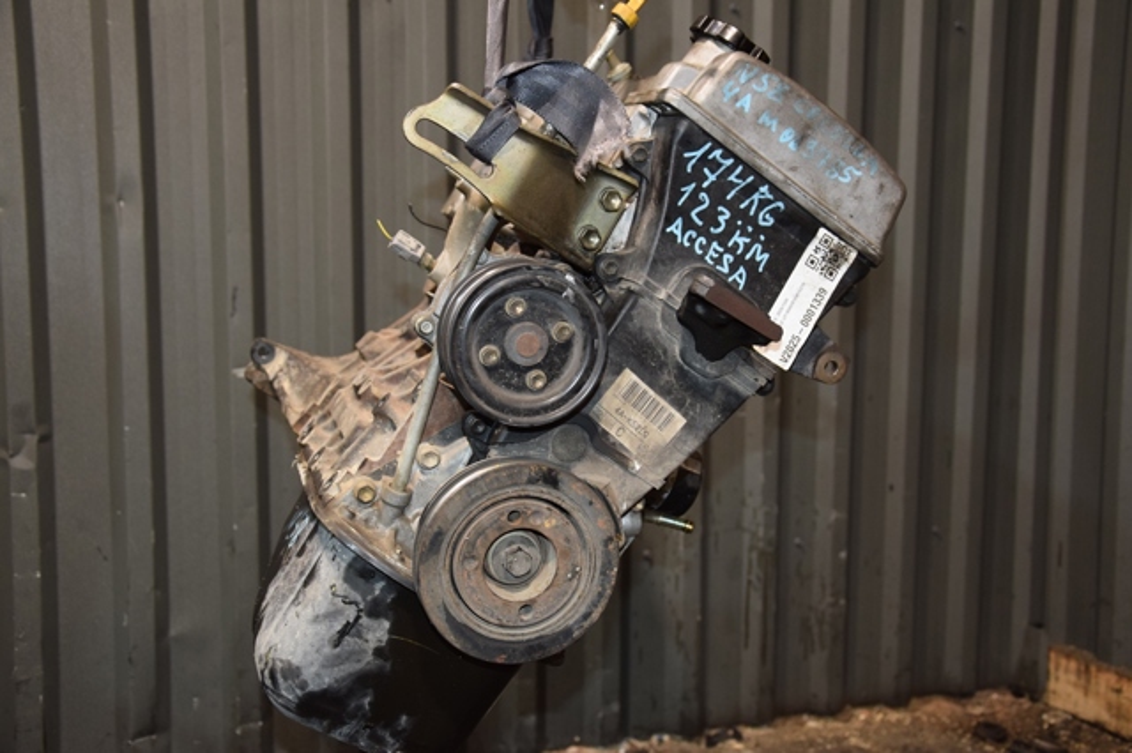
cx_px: 566
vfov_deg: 31.9
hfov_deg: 46.4
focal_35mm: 42
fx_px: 1320
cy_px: 376
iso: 800
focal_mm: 28
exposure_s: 1/60
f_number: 5
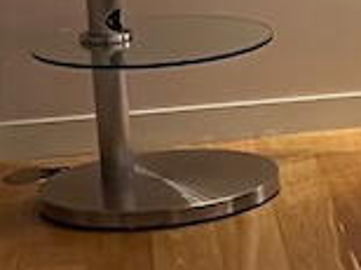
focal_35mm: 203
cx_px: 1142
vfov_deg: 7.3
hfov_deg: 8.1
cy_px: 14
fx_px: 2114
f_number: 1.5
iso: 125
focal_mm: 5.7
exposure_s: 1/60
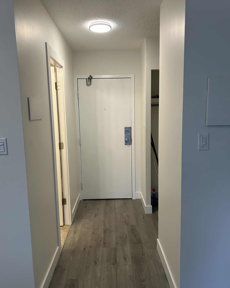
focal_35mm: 28
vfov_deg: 62.2
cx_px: 112
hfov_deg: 51.5
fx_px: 238
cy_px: 150
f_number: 1.5
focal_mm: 5.7
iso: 125
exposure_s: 1/120
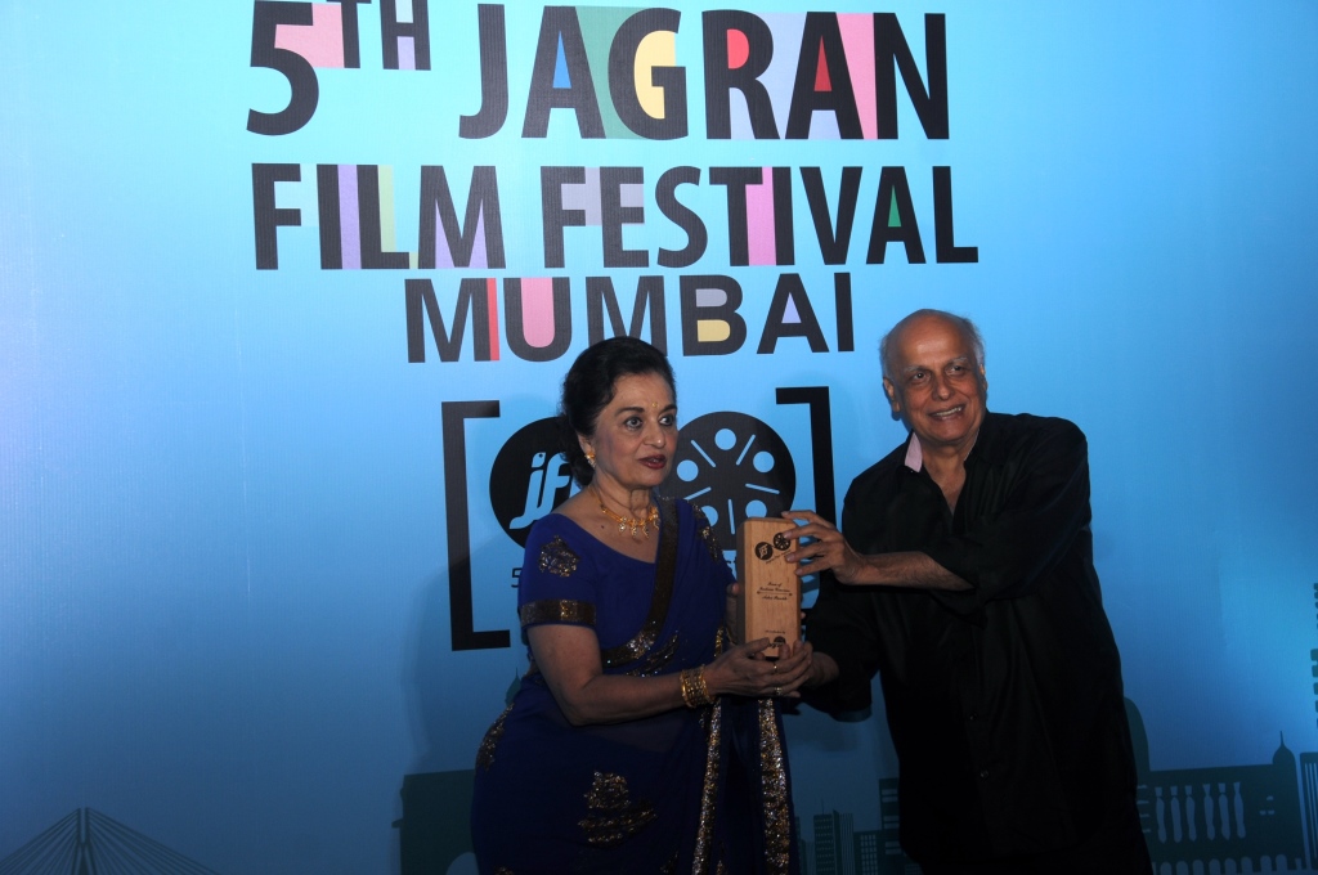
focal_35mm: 68
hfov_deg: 29.9
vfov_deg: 20.1
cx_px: 659
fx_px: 2468
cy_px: 438
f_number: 6.3
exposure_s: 1/100
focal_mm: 45
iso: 200
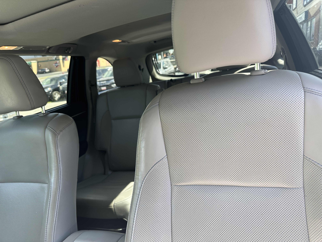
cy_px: 121
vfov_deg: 56.8
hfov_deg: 71.6
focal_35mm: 24
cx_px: 161
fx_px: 223
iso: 64
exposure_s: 1/140
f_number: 1.78
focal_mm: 6.86
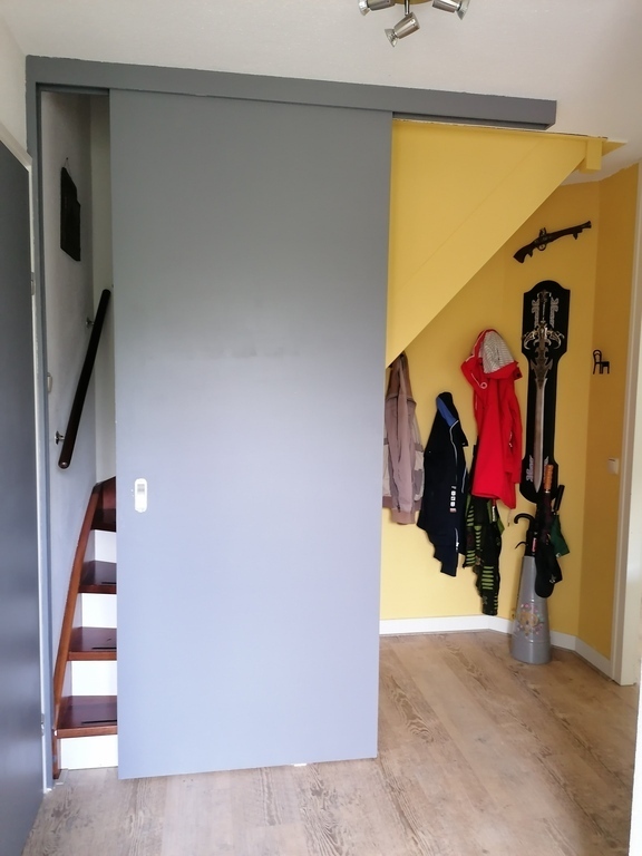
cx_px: 321
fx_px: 668
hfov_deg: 51.4
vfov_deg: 65.3
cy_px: 428
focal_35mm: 27
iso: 400
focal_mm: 4.75
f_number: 1.8
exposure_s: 1/24
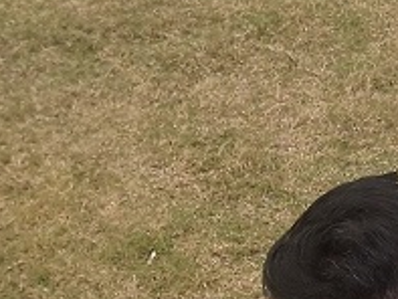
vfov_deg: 9.5
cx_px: 568
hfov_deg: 12.2
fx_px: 1783
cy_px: 331
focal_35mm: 155
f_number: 1.6
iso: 50
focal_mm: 3.95
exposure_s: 1/1261
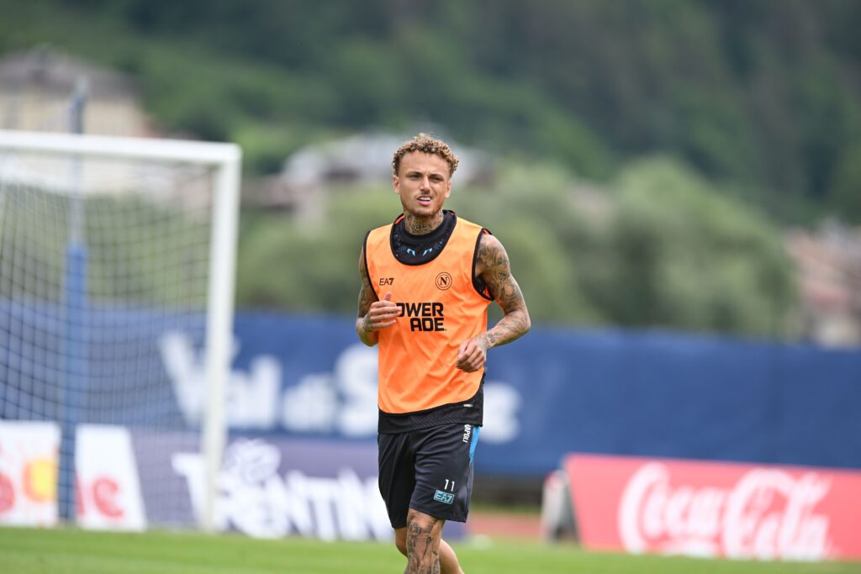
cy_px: 287
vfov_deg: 3.4
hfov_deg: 5.2
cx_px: 430
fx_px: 9567
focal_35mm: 400
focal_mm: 400
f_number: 4
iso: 500
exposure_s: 1/2000
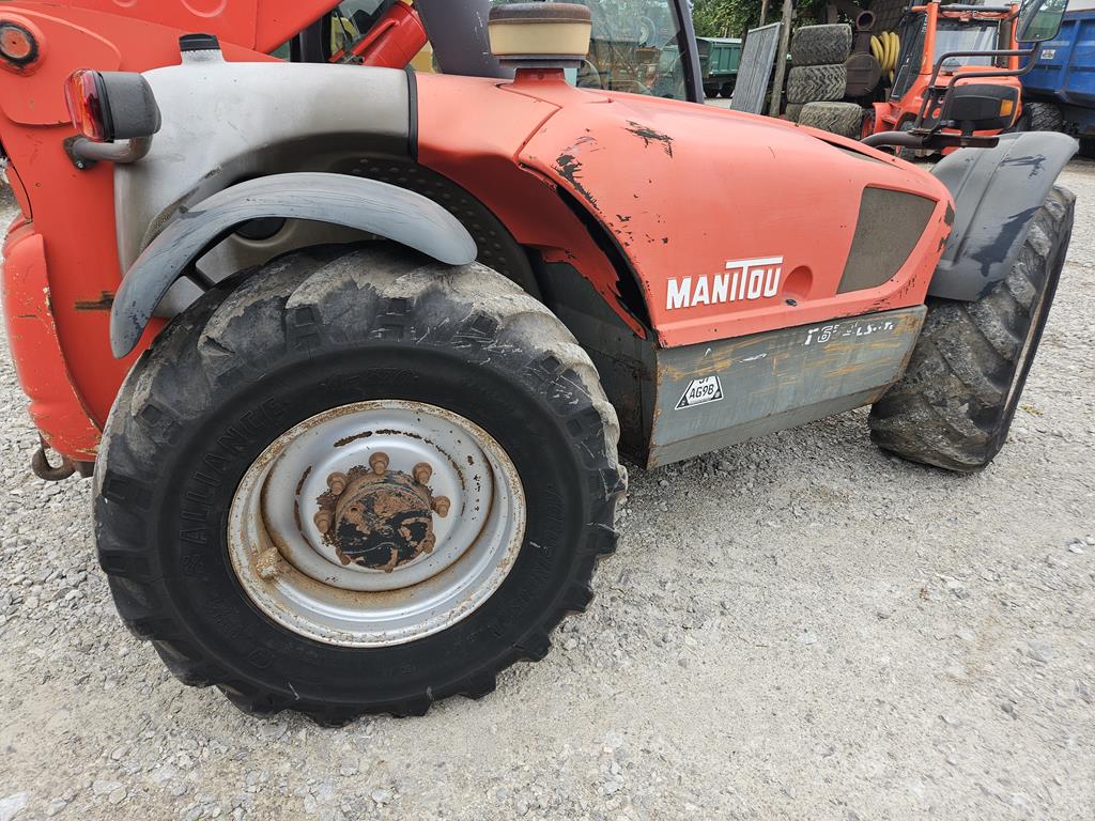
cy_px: 410
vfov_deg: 58.9
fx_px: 728
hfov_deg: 73.9
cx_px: 548
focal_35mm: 23
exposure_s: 1/487
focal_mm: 5.4
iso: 25
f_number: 1.8
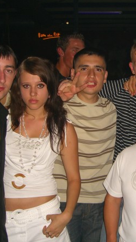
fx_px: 359
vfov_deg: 37.2
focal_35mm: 56
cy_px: 120
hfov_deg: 21.2
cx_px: 106
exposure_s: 1/60
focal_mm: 7.9
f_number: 2.8
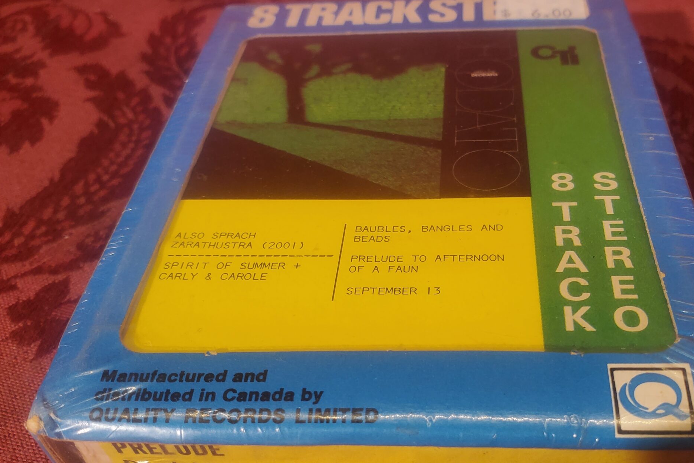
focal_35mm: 37
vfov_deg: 35.7
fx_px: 713
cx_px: 401
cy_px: 296
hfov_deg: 51.7
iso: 125
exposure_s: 1/120
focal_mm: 4.3
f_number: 2.4
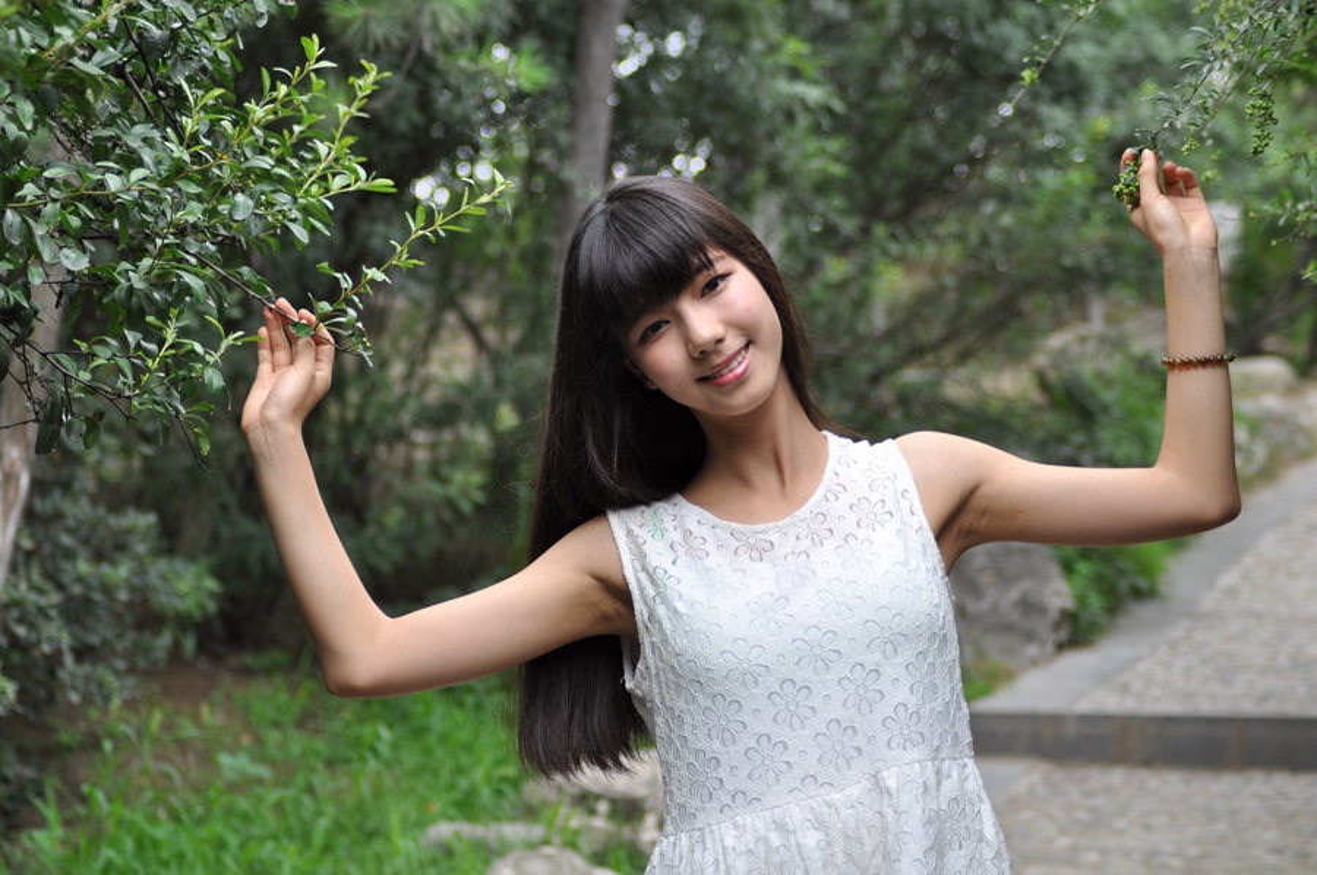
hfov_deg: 19.5
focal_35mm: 105
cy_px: 438
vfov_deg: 13.0
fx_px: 3837
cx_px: 658
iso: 200
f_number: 4
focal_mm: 70
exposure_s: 1/125
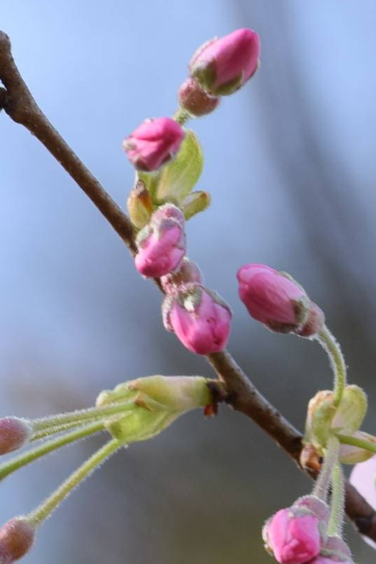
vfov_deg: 2.2
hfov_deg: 1.5
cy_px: 521
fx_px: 14769
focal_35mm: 942
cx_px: 430
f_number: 8
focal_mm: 170
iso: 280
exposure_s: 1/250
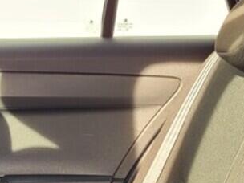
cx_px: 102
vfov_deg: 11.4
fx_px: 867
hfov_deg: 16.0
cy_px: 298
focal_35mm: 123
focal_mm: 5.4
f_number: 1.8
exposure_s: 1/105
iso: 40
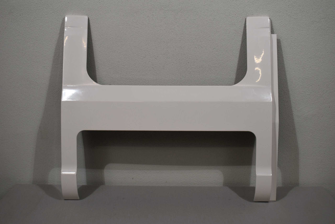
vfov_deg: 33.0
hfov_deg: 47.9
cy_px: 112
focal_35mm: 40
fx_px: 377
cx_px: 168
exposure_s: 1/125
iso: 200
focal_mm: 27
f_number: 5.6
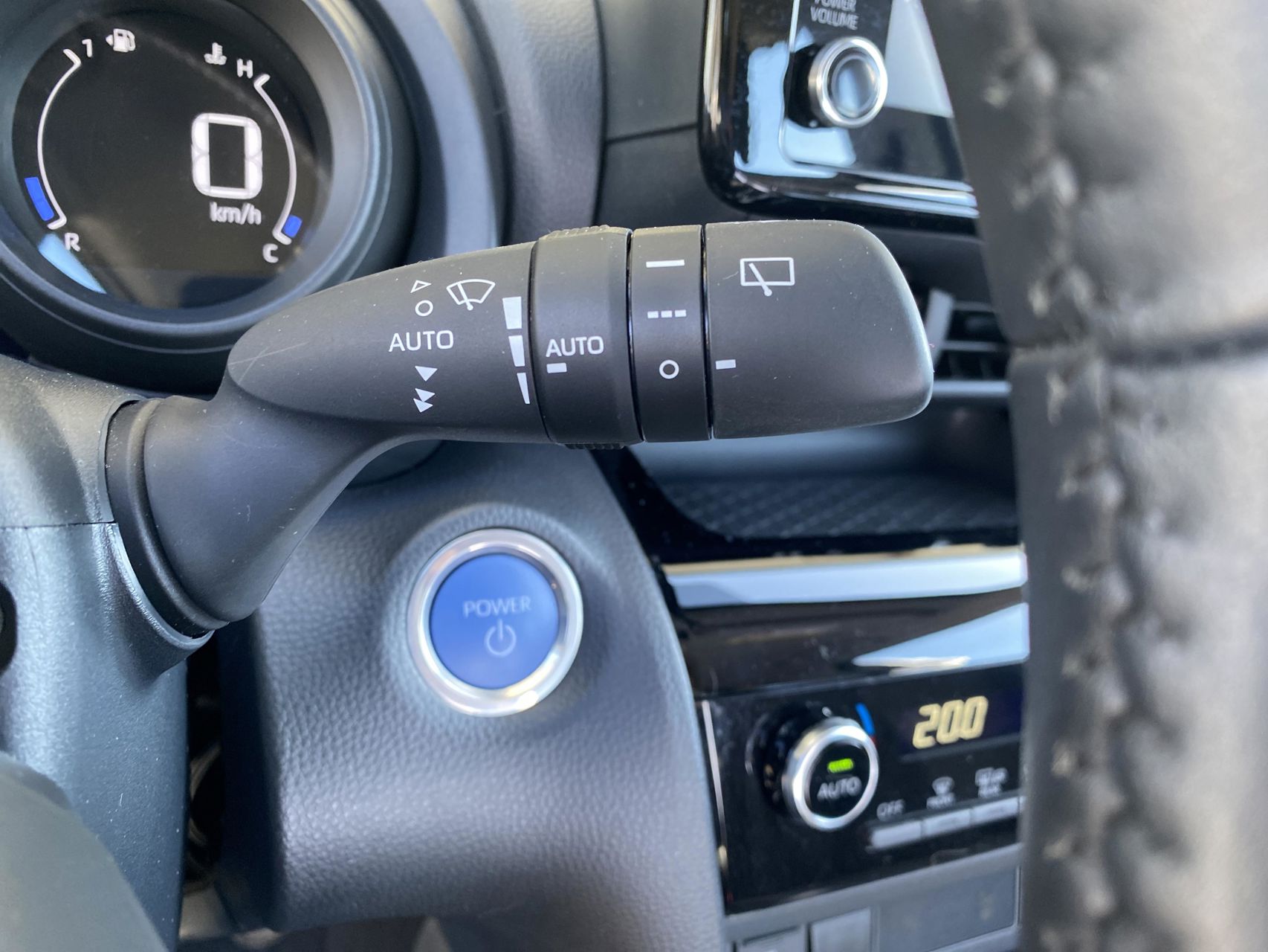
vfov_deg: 53.1
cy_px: 476
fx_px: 953
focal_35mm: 26
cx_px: 634
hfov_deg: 67.3
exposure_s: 1/60
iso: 160
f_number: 1.8
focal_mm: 4.25
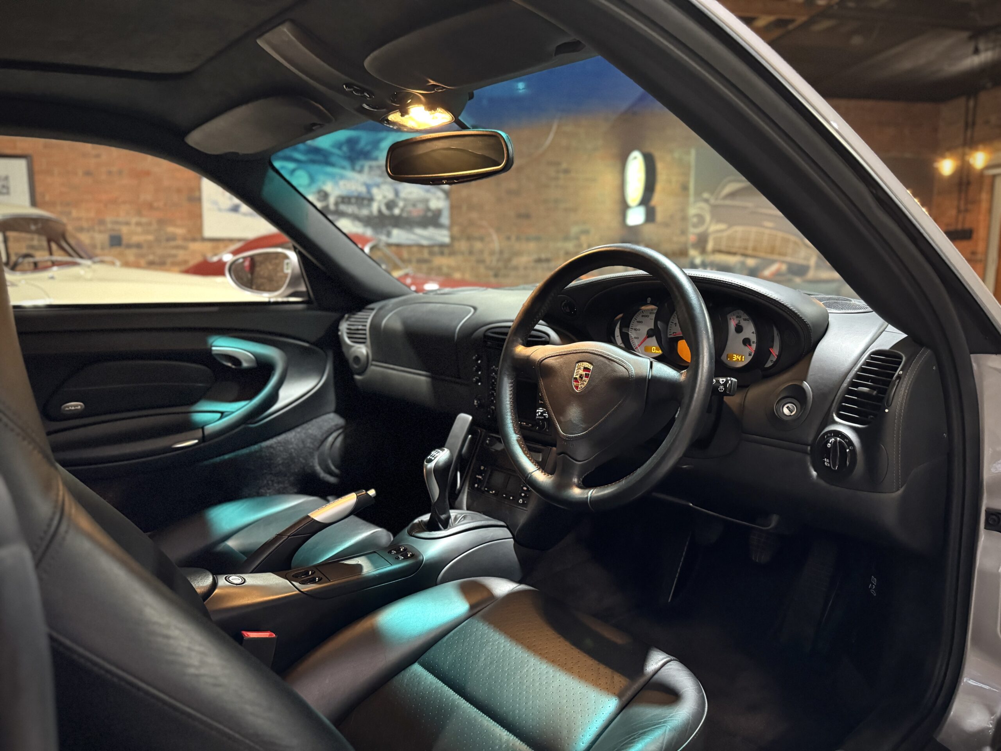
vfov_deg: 56.8
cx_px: 500
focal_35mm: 24
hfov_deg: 71.6
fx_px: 694
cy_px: 376
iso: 800
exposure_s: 1/33
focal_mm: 6.76
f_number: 1.78
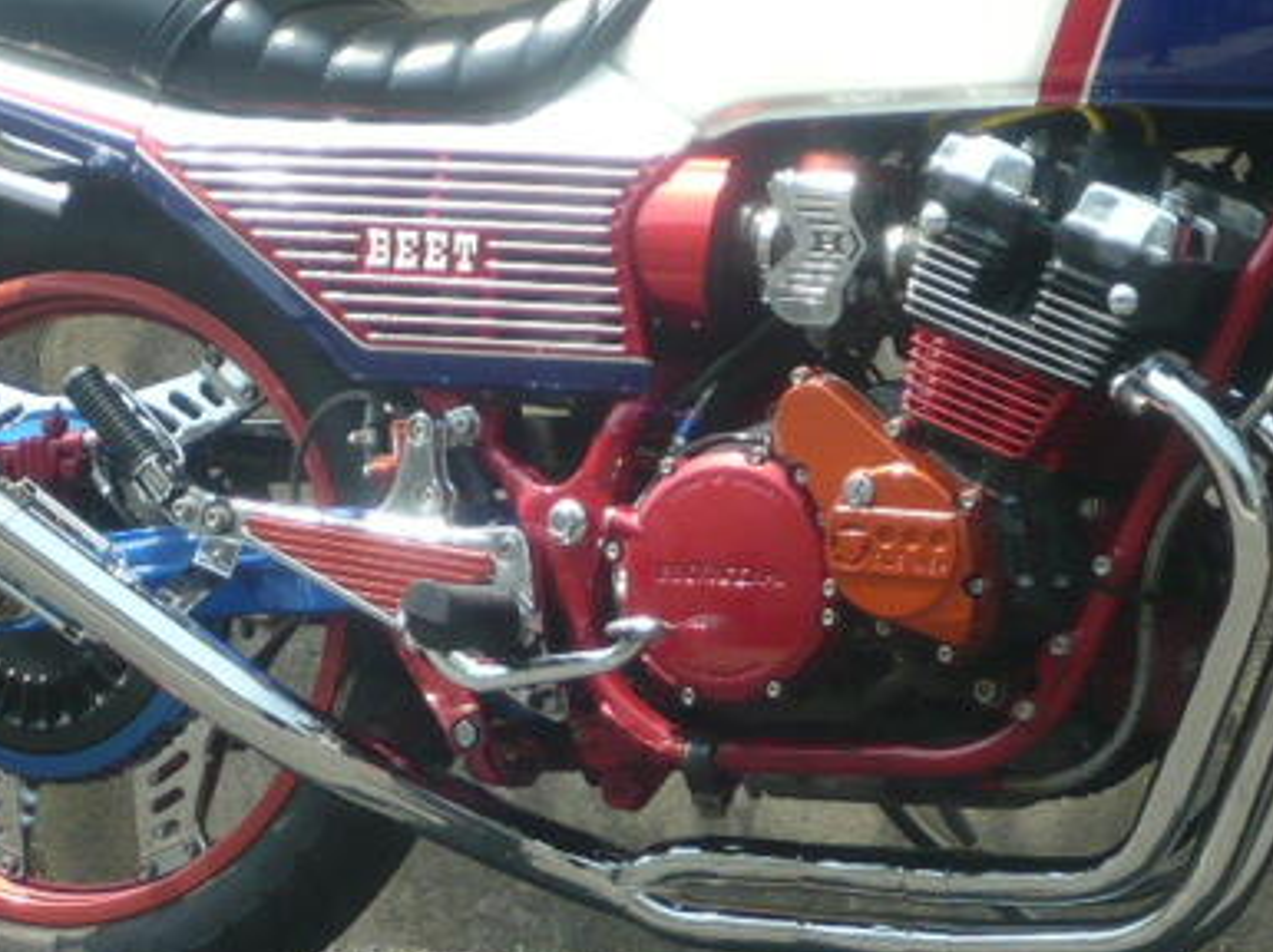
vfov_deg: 7.5
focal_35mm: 198
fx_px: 7275
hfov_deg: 10.0
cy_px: 499
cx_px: 559
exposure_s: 1/200
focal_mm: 13
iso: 100
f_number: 5
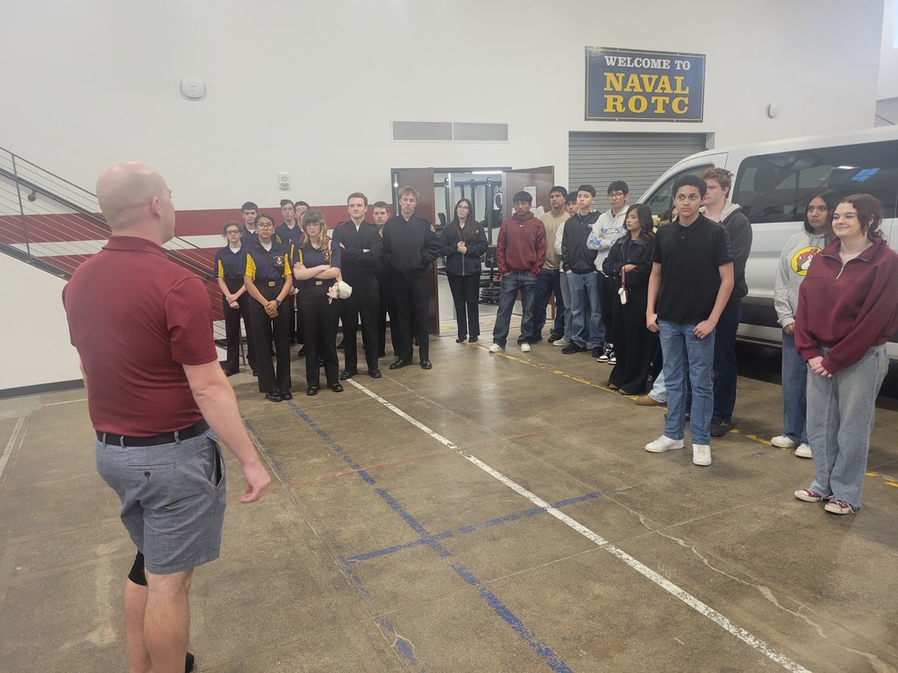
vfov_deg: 53.1
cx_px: 449
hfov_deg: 67.3
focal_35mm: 26
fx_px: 674
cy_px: 336
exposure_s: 1/60
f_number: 1.8
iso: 250
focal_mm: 5.4
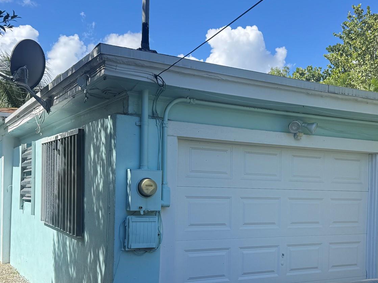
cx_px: 249
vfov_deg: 32.5
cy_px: 198
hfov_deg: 42.4
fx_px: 481
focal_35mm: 44
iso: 80
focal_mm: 6.76
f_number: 1.78
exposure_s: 1/2415
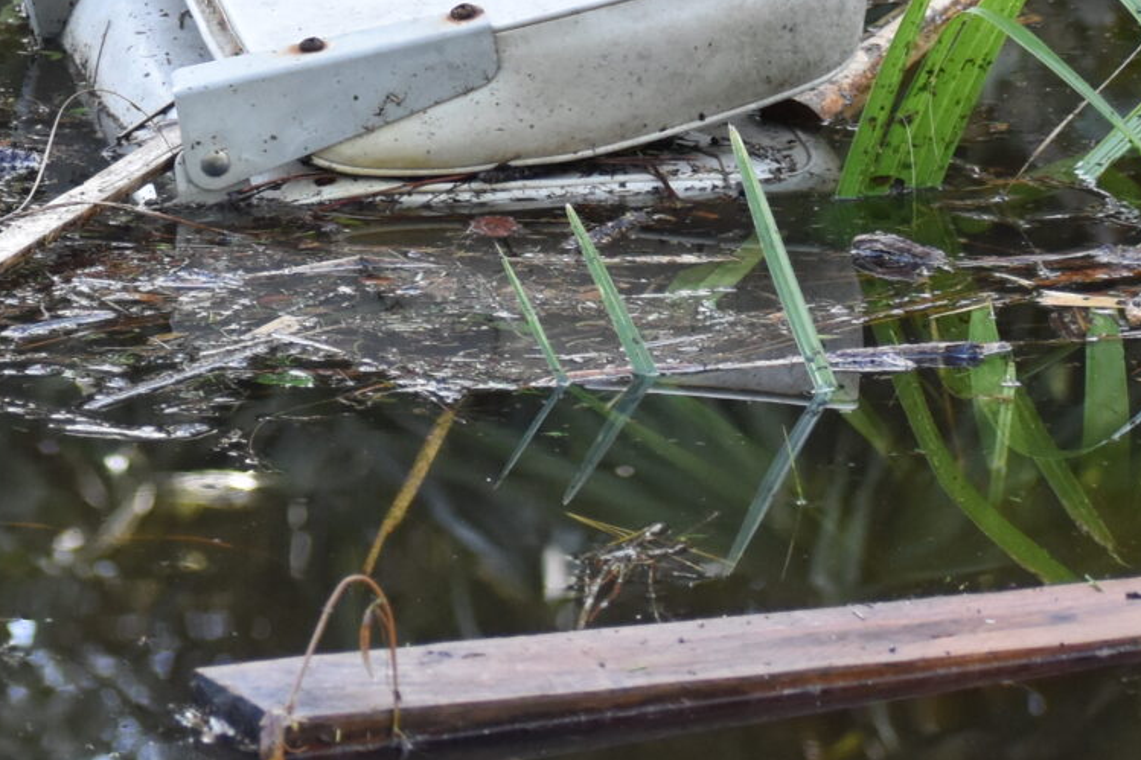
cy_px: -92
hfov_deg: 5.7
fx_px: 11375
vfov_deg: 3.8
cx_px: -282
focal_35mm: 359
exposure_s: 1/500
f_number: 4.5
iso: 800
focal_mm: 70
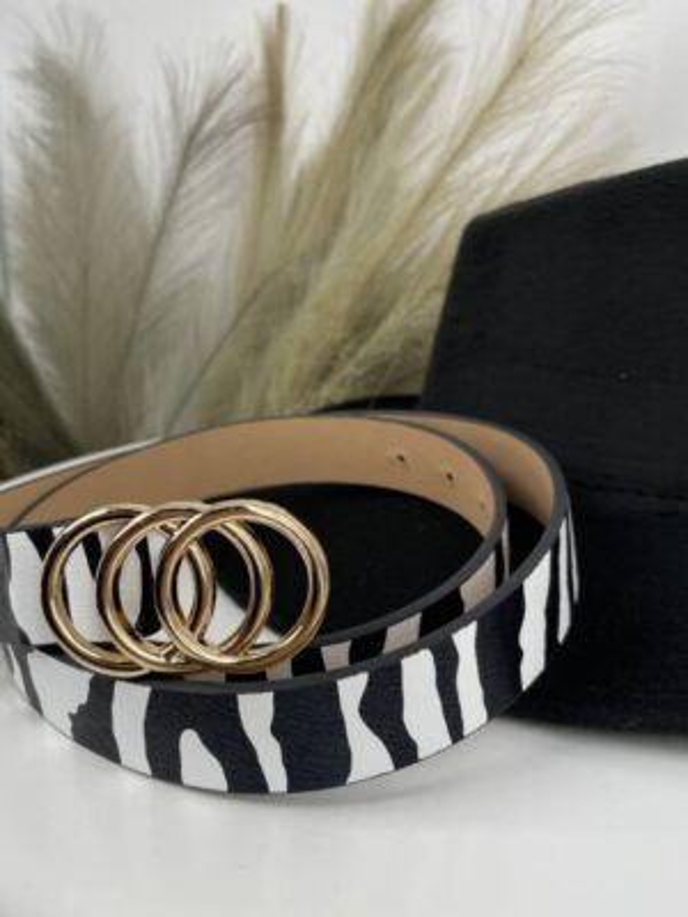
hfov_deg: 53.1
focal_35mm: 26
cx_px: 344
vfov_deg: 67.3
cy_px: 458
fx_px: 689
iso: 32
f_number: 1.6
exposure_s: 1/376
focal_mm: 4.2
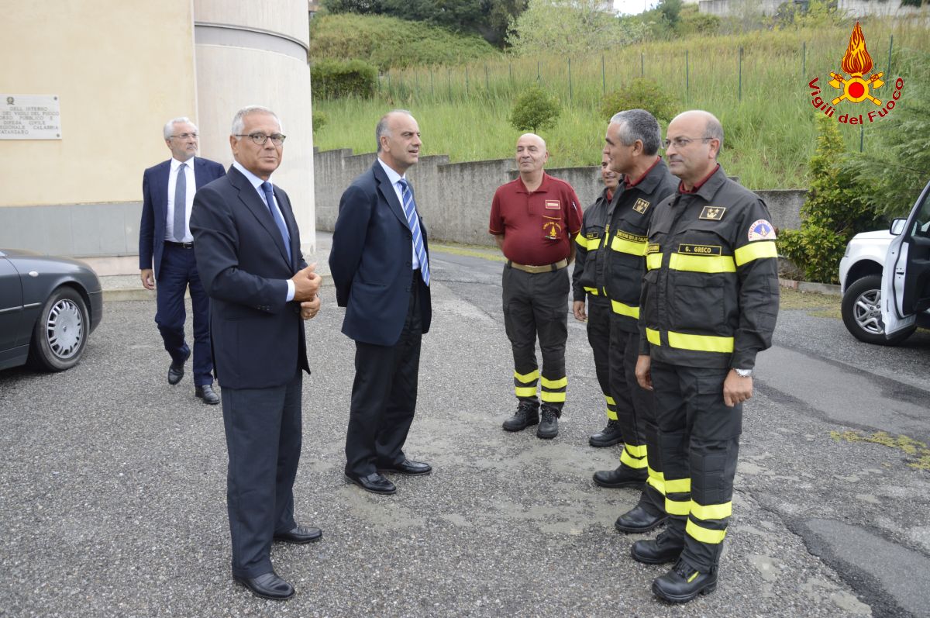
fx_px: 697
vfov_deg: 47.8
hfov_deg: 67.4
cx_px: 465
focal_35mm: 27
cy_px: 309
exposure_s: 1/100
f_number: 5
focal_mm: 18
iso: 400
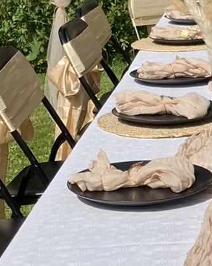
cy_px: 126
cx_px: 251
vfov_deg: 14.1
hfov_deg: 11.1
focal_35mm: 137
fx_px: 1075
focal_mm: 3.99
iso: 20
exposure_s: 1/3040
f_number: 1.8
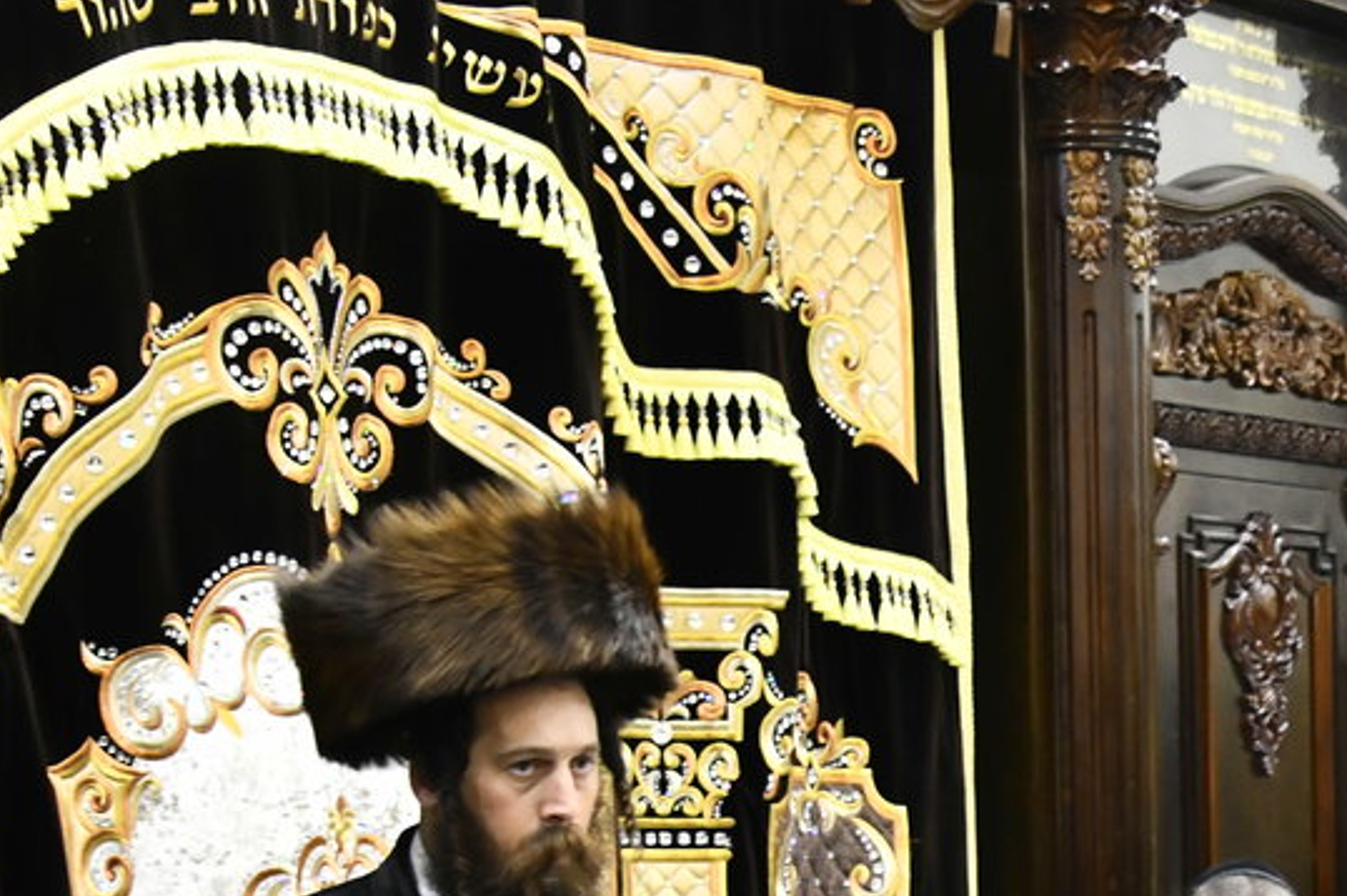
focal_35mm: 125
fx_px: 4674
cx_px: 1410
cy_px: 997
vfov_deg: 10.8
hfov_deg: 16.0
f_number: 5.6
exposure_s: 1/200
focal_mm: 48
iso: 2000
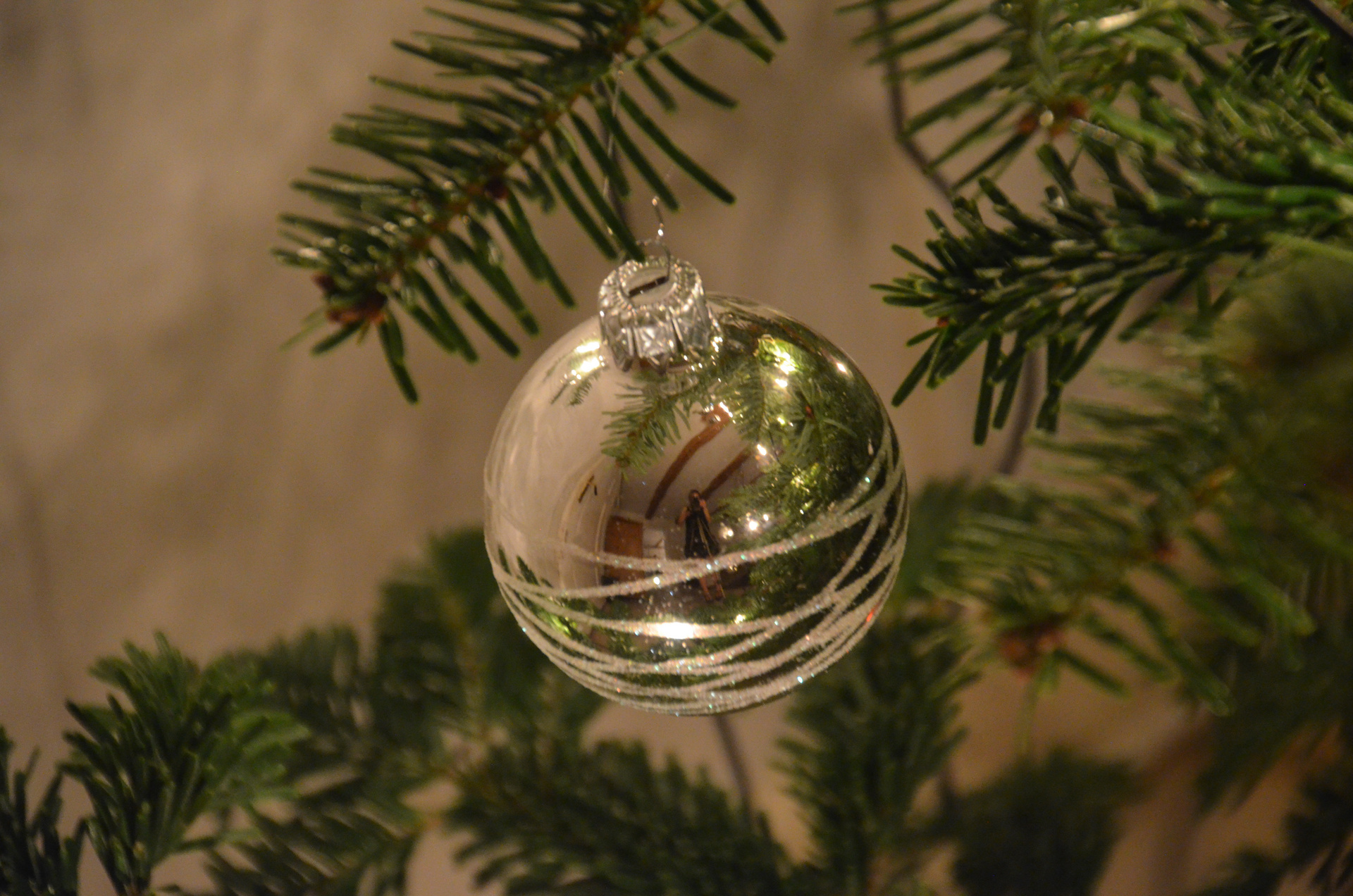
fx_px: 12378
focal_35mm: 330
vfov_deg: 4.1
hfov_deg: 6.3
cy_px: 448
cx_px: 676
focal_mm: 220
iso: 3200
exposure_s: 1/5
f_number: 6.3
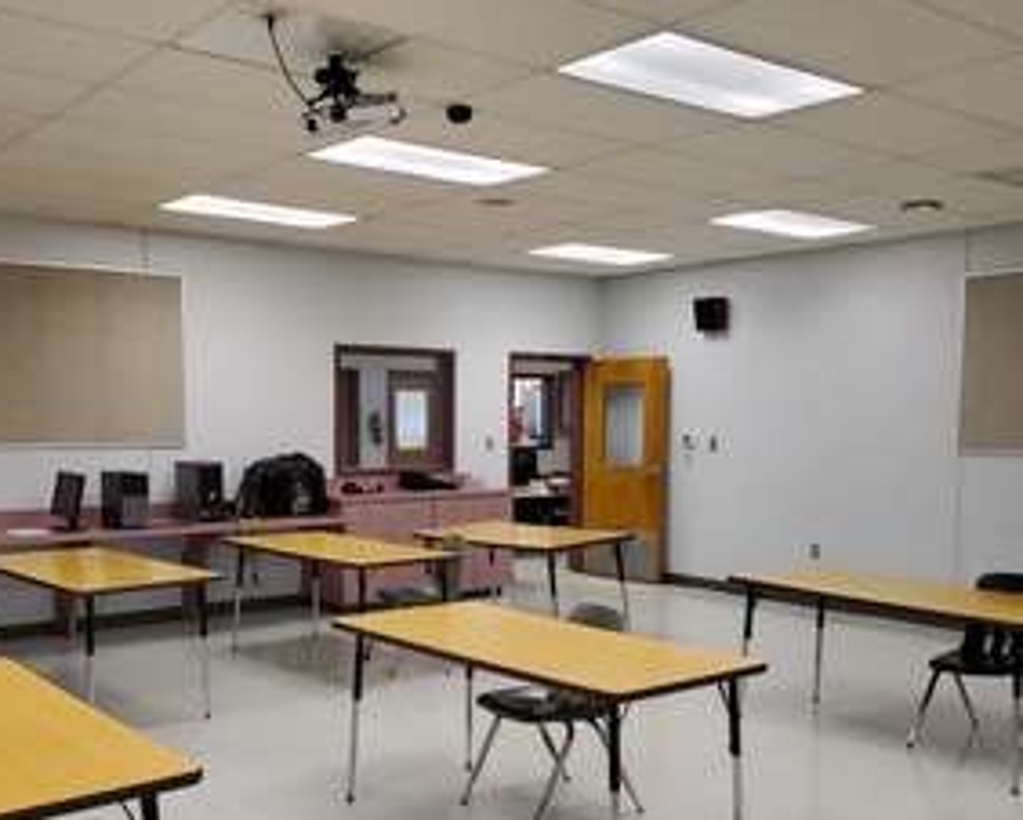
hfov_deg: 50.2
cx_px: 472
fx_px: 1091
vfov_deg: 41.1
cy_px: 479
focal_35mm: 36
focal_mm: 4.3
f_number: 2.4
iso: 250
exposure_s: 1/39
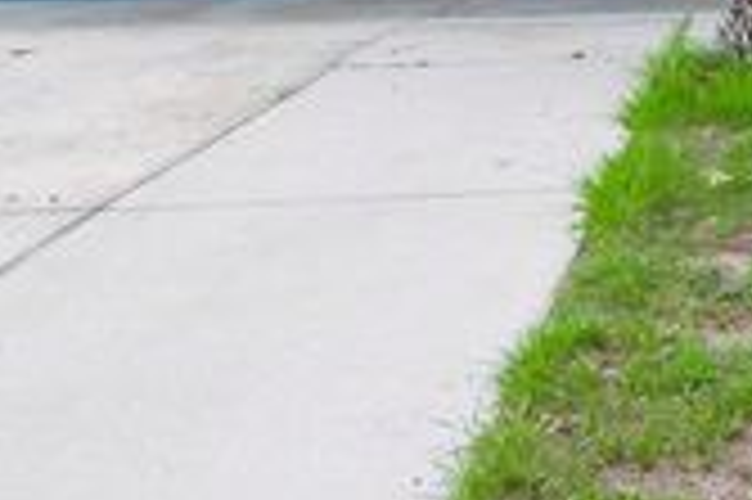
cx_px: 977
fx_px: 1033
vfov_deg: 23.4
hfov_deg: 31.1
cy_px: -182
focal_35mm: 50
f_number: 4
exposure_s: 1/2500
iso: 640
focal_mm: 11
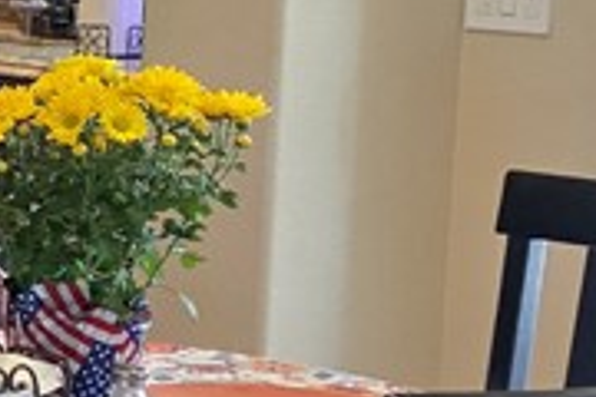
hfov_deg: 12.2
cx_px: -808
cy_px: 99
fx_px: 2251
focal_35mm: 136
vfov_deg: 10.1
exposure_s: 1/120
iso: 400
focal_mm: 6.3
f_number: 1.7
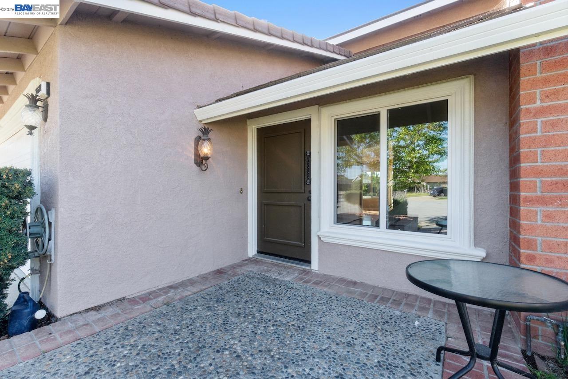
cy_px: 190
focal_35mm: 15
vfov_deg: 77.4
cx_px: 284
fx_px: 237
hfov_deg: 100.4
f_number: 11
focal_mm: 10
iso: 800
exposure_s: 1/80
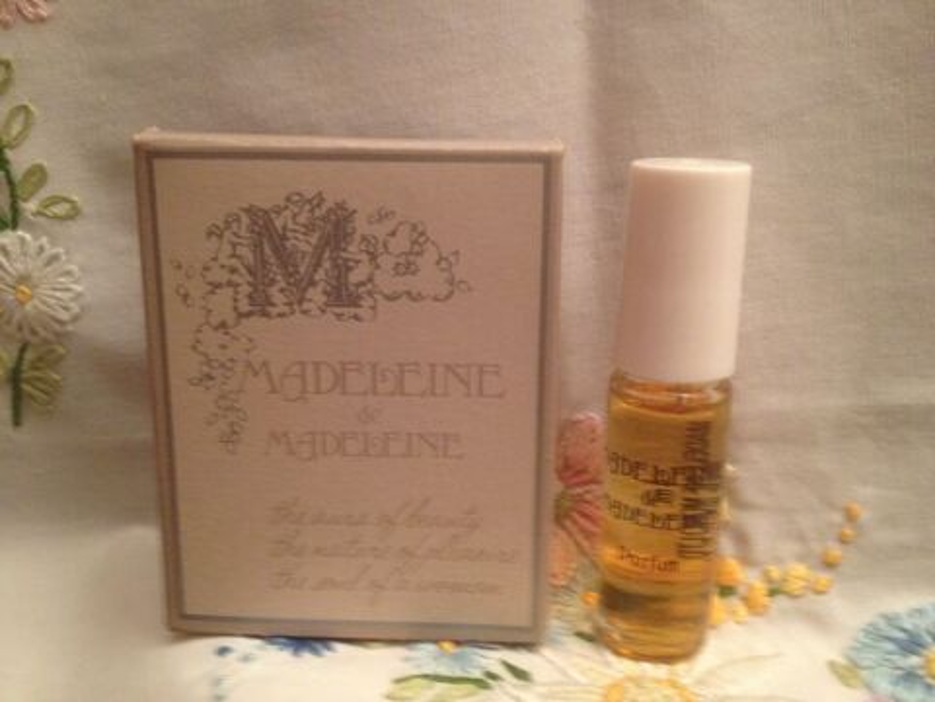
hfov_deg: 52.6
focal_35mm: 35
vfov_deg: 40.7
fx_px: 945
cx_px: 468
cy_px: 351
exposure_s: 1/20
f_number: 2.4
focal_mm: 4.28
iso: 200
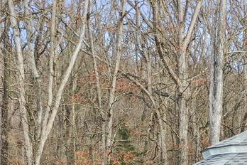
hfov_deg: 12.2
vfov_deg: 7.6
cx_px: 290
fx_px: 1132
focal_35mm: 165
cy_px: 424
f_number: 2.8
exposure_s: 1/160
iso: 100
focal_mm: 10.26
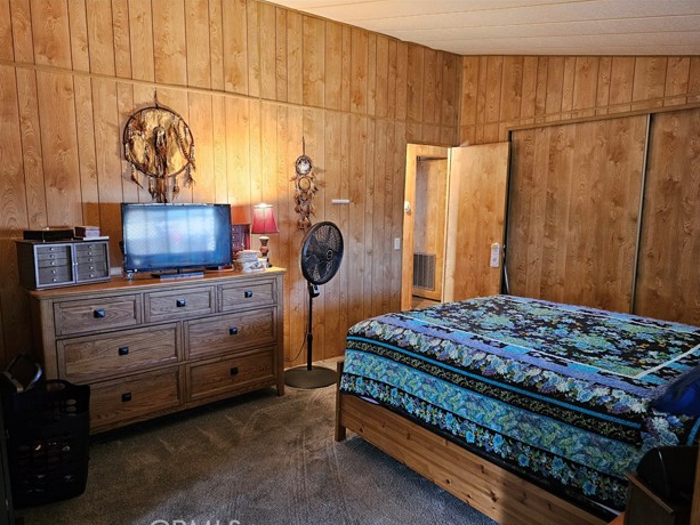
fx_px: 485
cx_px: 344
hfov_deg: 71.6
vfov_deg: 56.8
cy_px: 273
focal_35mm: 24
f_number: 1.7
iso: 500
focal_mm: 6.3
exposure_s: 1/40
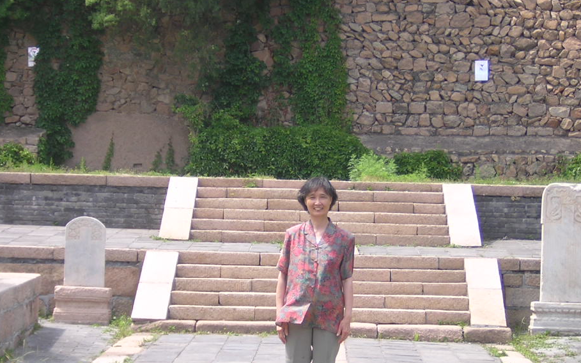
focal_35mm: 129
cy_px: 197
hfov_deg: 16.2
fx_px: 2042
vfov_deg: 10.2
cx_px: 260
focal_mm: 14.1
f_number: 4.7
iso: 100
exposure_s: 1/139
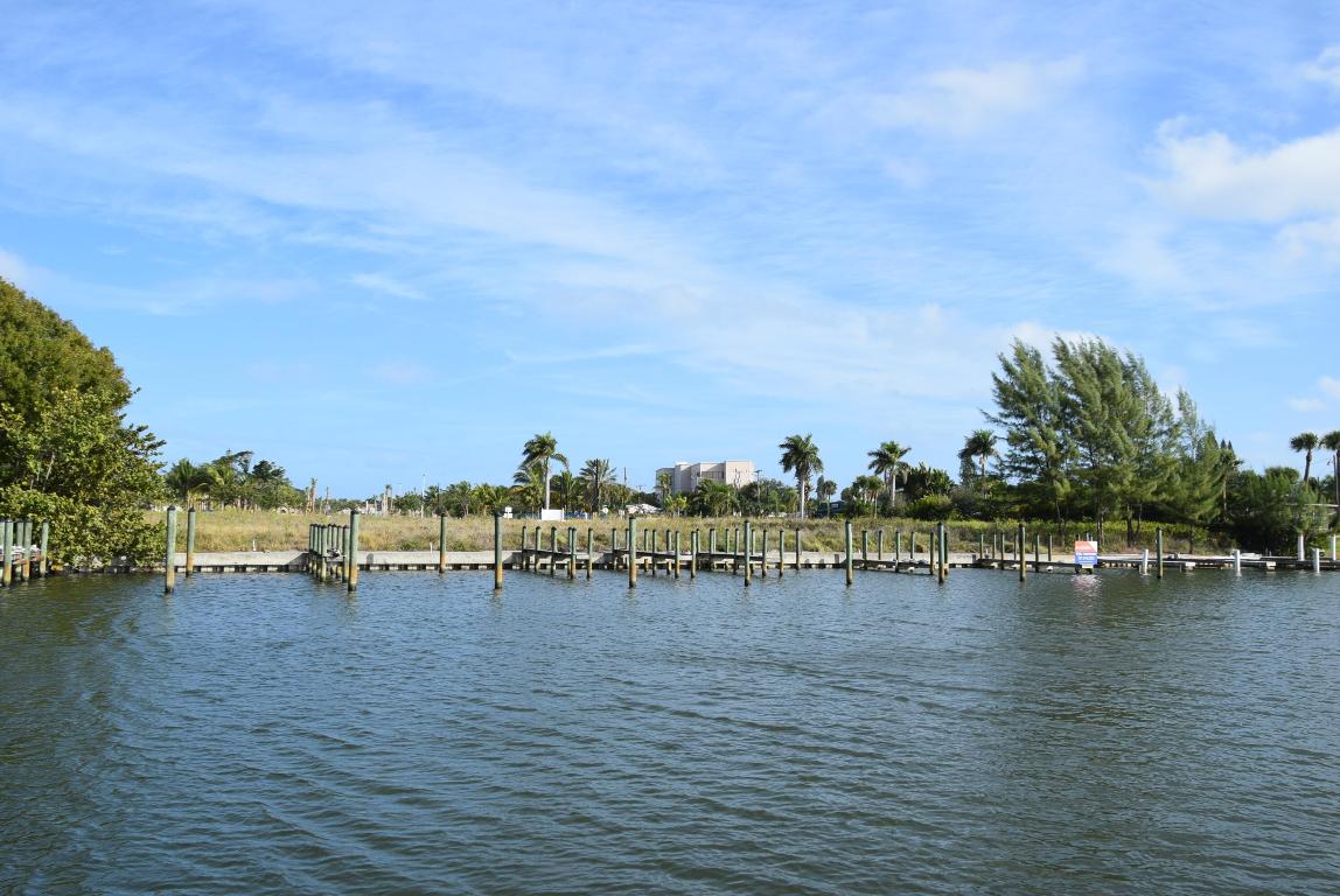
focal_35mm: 27
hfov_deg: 67.3
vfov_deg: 48.0
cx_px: 670
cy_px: 448
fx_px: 1006
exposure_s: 1/400
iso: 200
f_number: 10
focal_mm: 18
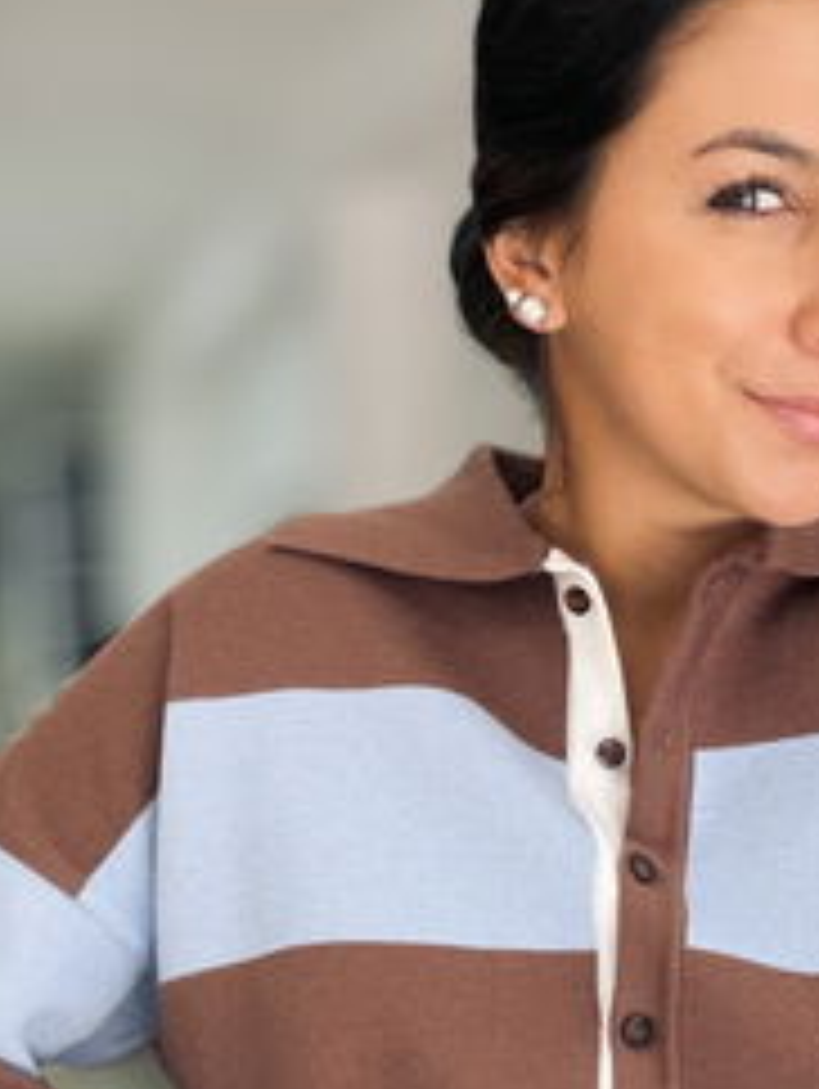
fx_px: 2078
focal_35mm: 66
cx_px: 742
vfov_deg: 28.4
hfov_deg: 21.8
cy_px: 956
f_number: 1.9
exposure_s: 1/87
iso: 80
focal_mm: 2.71
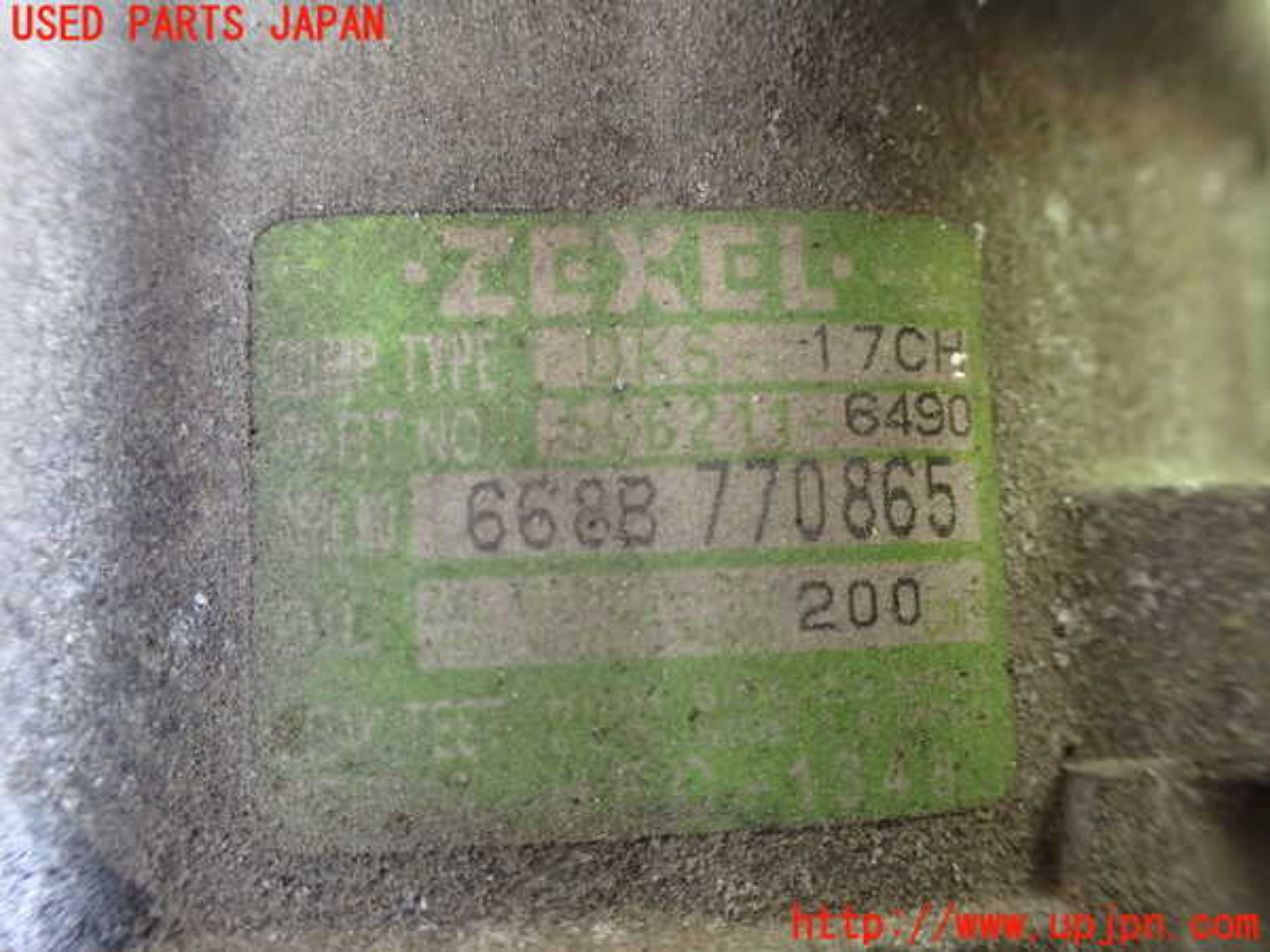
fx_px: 1101
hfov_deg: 60.0
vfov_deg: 46.8
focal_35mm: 30
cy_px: 476
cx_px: 635
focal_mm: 5.4
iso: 800
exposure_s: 1/100
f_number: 2.3
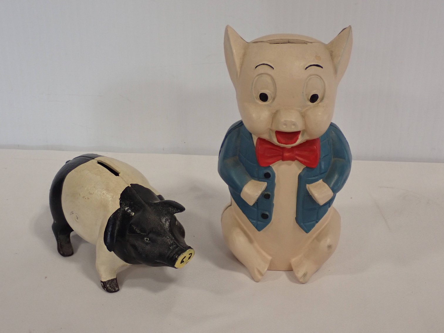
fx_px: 795
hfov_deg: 31.2
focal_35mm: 62
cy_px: 166
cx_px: 222
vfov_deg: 23.7
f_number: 3.6
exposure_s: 1/60
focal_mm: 11.09
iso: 250
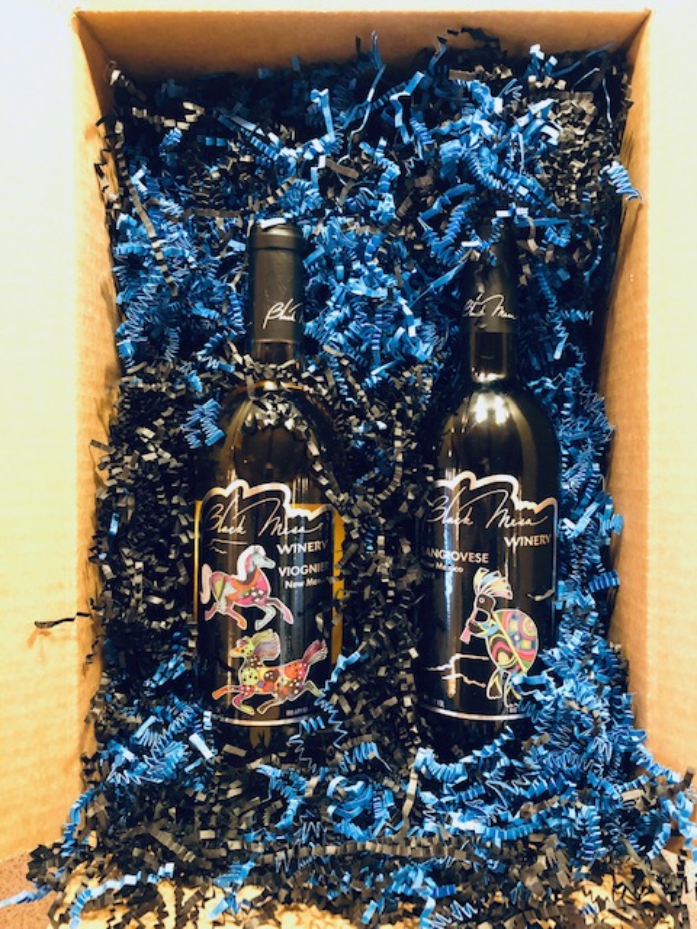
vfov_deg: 63.4
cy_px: 464
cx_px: 348
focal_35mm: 28
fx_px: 752
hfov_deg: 49.7
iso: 100
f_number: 1.8
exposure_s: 1/6
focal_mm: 4
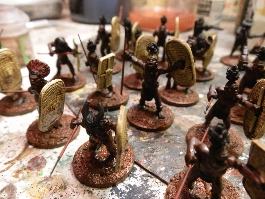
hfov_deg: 61.6
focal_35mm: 29
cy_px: 103
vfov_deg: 48.2
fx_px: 222
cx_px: 137
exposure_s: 1/40
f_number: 3.1
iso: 400
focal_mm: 5
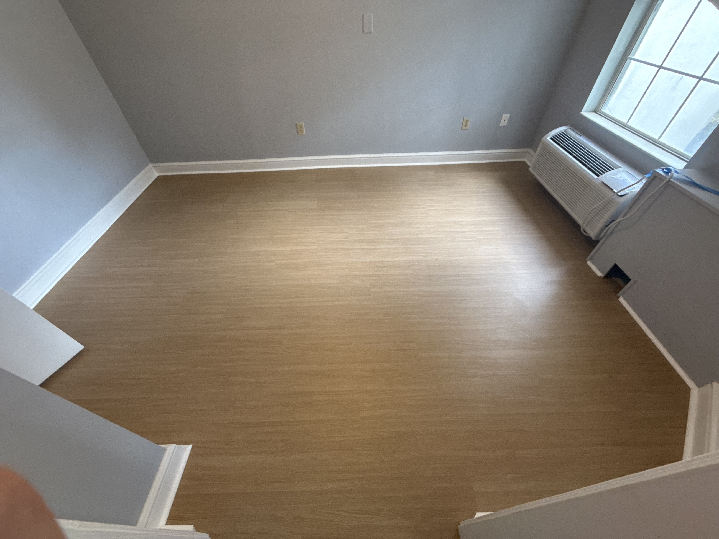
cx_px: 360
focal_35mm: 14
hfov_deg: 102.1
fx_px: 291
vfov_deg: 85.7
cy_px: 270
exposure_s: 1/60
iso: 320
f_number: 2.2
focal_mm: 2.22
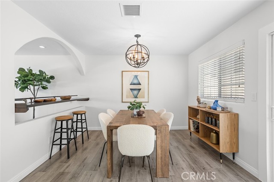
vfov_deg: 73.7
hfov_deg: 96.8
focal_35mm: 16
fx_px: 122
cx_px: 137
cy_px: 91
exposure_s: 1/15
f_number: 5
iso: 1000
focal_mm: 16
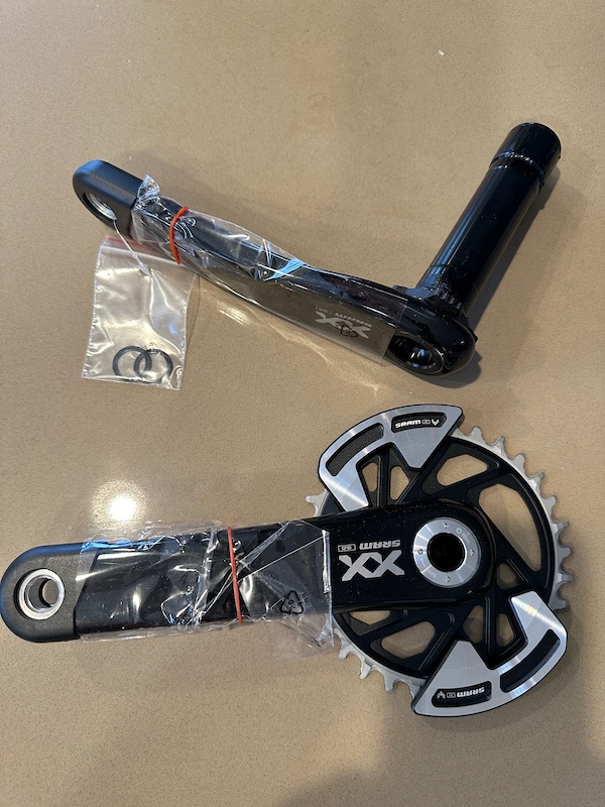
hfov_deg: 56.8
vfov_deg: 71.6
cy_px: 404
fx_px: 559
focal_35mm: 24
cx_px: 302
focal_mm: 6.86
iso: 250
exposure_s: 1/60
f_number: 1.78
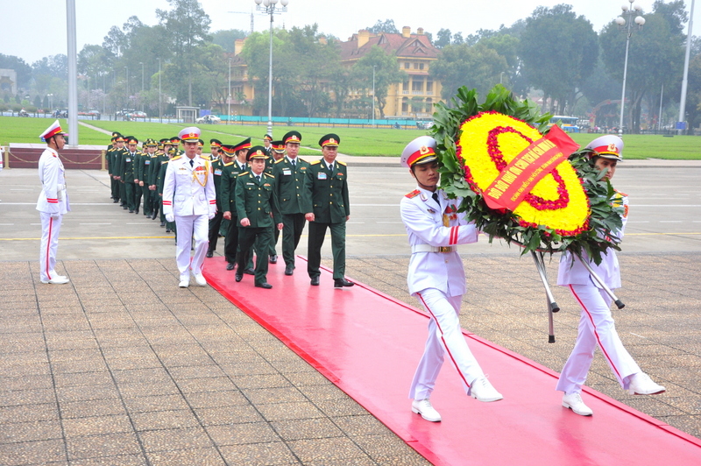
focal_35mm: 52
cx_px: 350
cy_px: 233
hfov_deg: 37.9
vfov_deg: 25.7
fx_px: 1021
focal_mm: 35
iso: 500
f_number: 6.3
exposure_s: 1/200
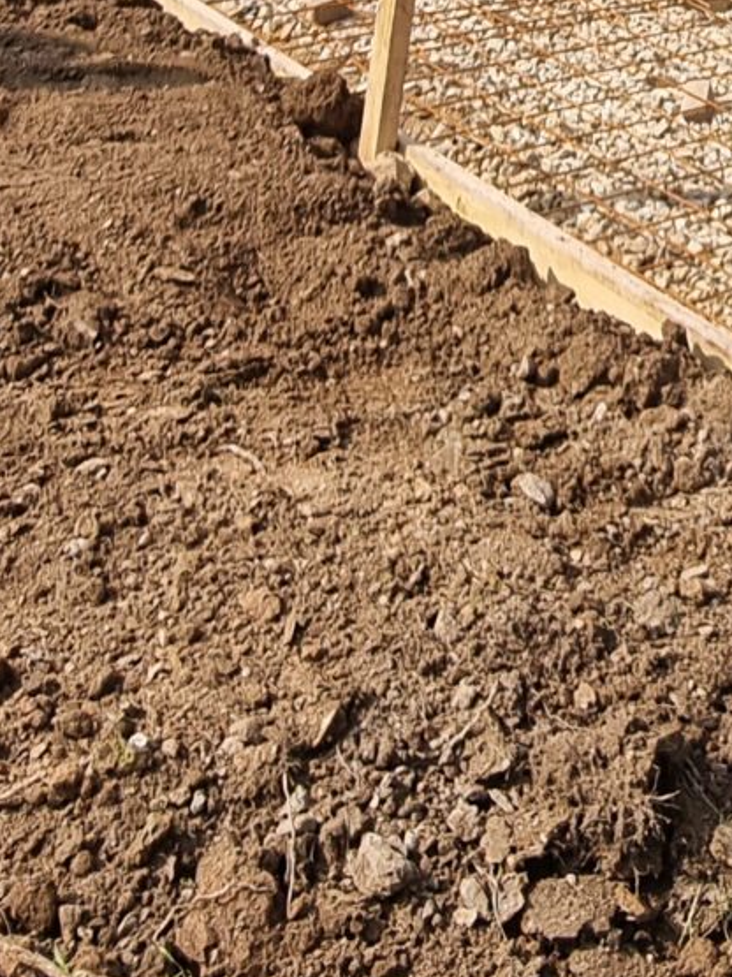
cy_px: -158
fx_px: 1692
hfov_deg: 23.0
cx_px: 799
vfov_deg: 28.5
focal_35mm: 60
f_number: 2.2
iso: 50
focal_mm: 2.2
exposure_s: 1/1448
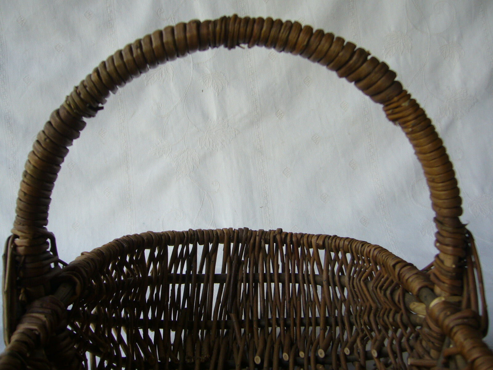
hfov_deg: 52.6
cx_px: 246
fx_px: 498
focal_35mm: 35
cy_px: 185
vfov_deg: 40.7
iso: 80
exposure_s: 1/125
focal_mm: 5.8
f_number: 2.8
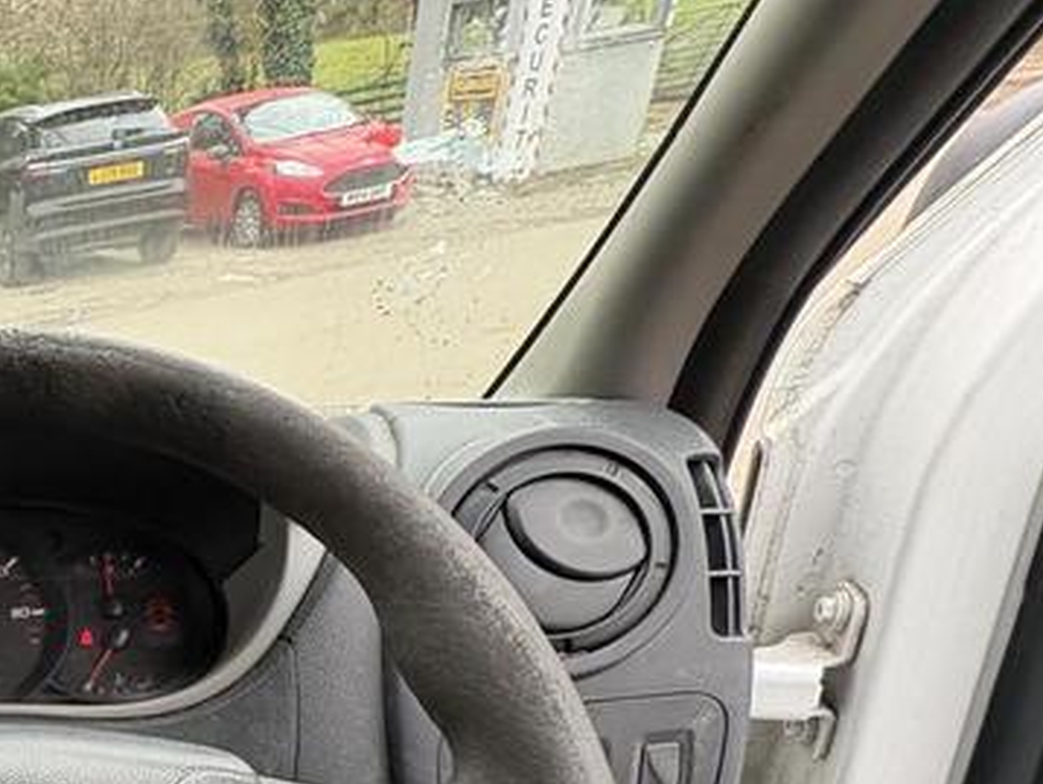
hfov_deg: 37.9
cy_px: 790
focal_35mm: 35
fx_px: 1055
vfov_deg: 36.5
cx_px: -236
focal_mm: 2.22
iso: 160
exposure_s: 1/99
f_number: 2.2
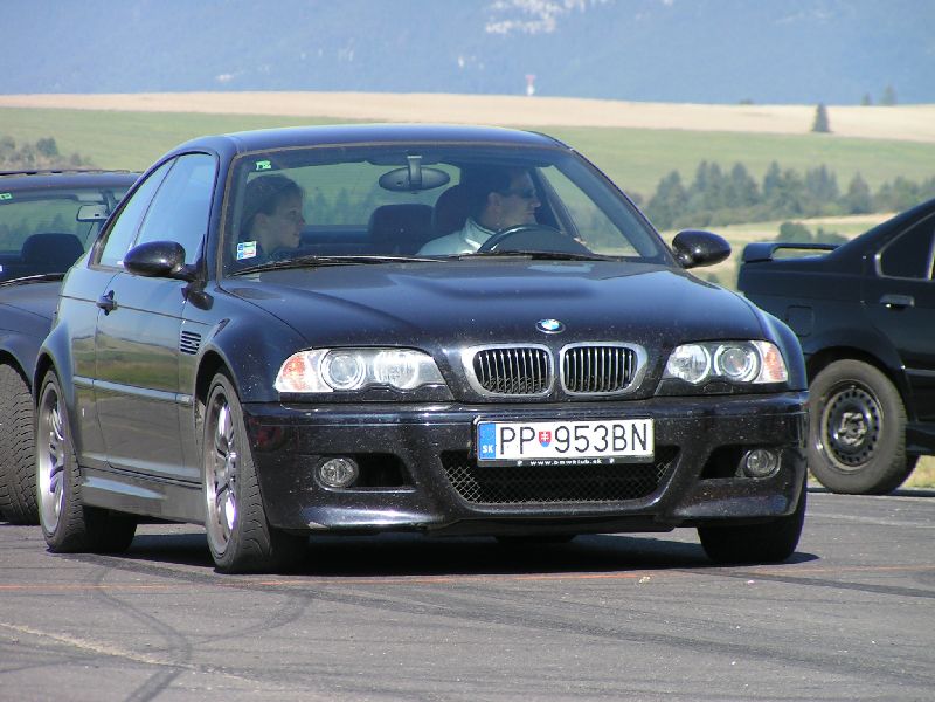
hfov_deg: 7.0
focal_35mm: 283
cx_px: 468
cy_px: 351
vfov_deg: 5.3
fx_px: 7644
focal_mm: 43.3
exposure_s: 1/400
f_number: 4.5
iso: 50
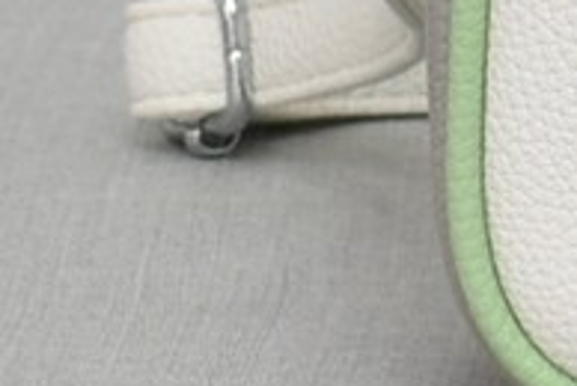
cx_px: 1332
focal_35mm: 545
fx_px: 8753
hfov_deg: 3.7
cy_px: -321
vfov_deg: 2.5
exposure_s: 1/60
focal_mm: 55
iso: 100
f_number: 5.6
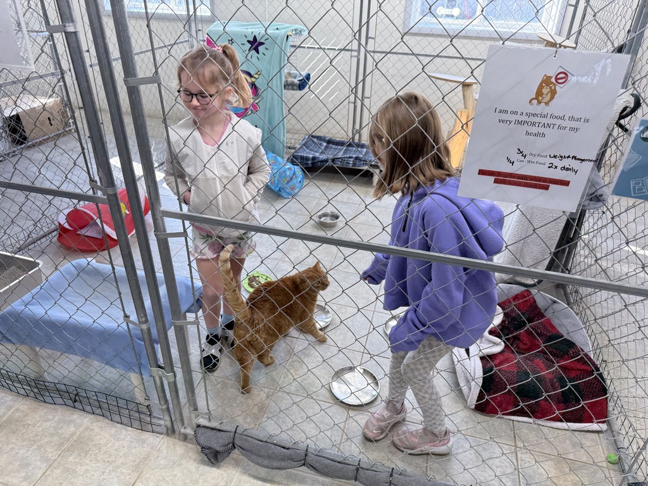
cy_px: 243
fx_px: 449
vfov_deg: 56.8
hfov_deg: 71.6
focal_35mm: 24
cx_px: 324
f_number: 1.78
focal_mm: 6.76
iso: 64
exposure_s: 1/120
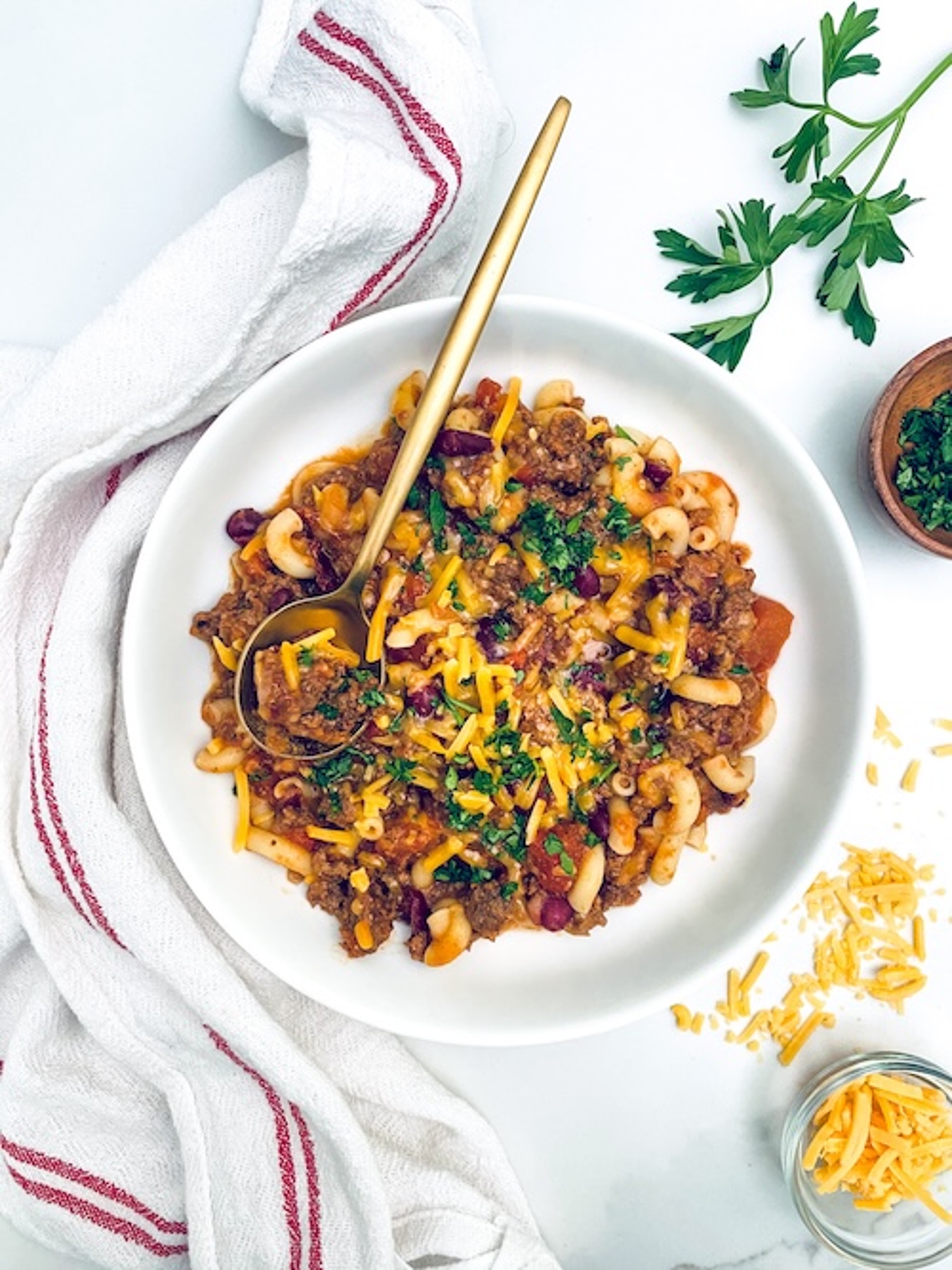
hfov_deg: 53.0
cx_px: 476
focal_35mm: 26
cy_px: 635
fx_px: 954
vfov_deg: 67.3
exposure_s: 1/60
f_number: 1.8
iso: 400
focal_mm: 4.25
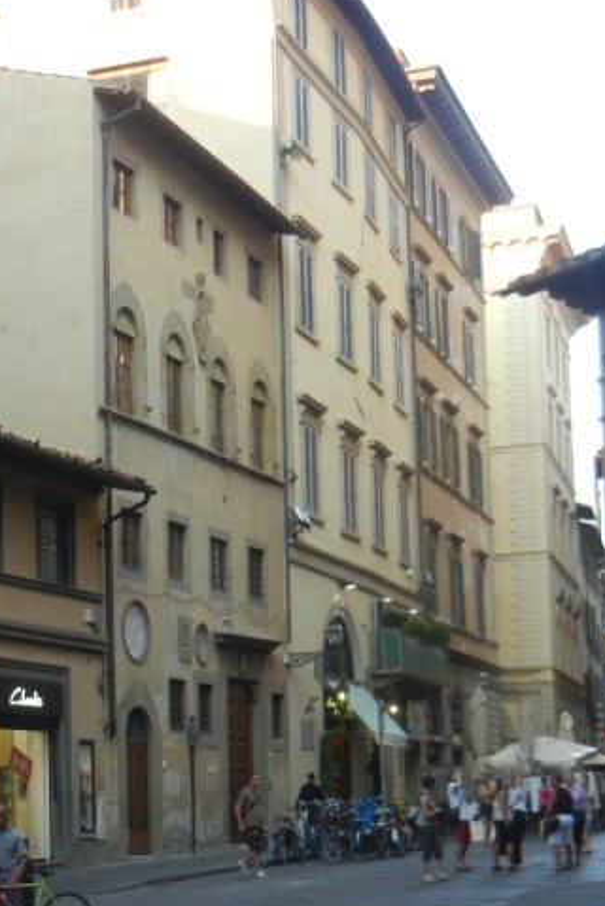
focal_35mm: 75
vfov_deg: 26.7
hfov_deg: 18.1
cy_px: 654
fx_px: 1888
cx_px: 132
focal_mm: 8.1
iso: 181
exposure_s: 1/61.3
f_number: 3.8
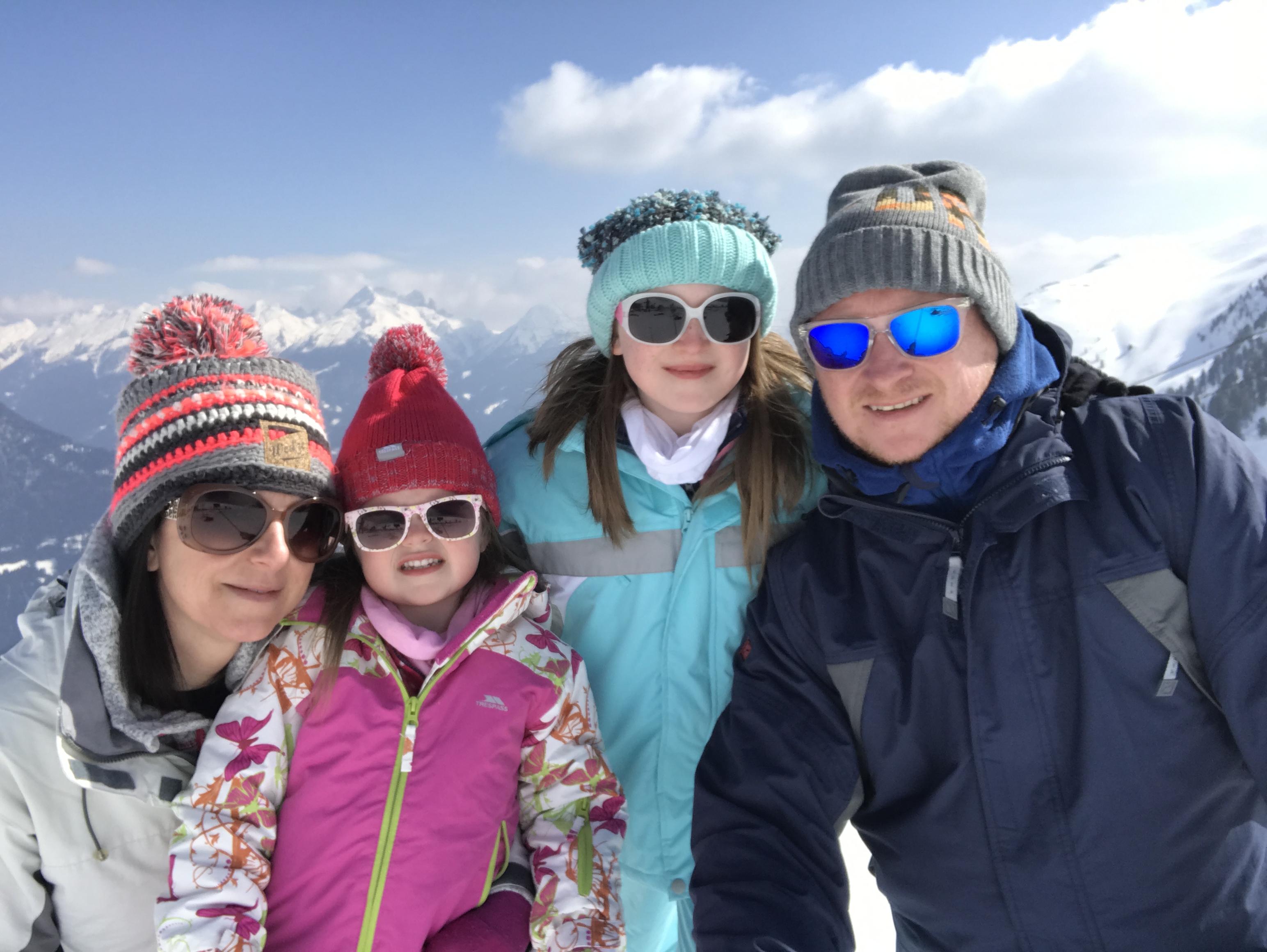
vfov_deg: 44.2
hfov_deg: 56.8
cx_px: 634
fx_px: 1172
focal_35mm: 32
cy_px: 476
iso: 25
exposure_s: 1/1203
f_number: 2.2
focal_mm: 2.87
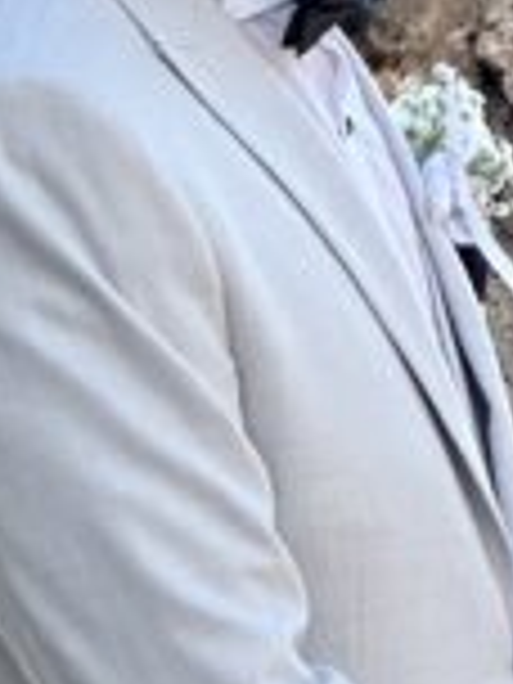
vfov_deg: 3.8
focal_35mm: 519
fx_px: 10255
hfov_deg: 2.8
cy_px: 634
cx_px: 1341
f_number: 2.8
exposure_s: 1/364
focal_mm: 9
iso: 32
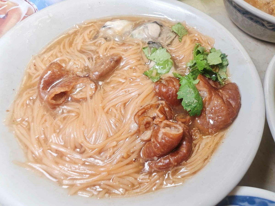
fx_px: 183
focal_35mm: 23
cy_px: 103
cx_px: 138
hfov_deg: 73.9
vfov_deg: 58.9
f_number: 1.8
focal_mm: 2.03
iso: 64
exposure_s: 1/120
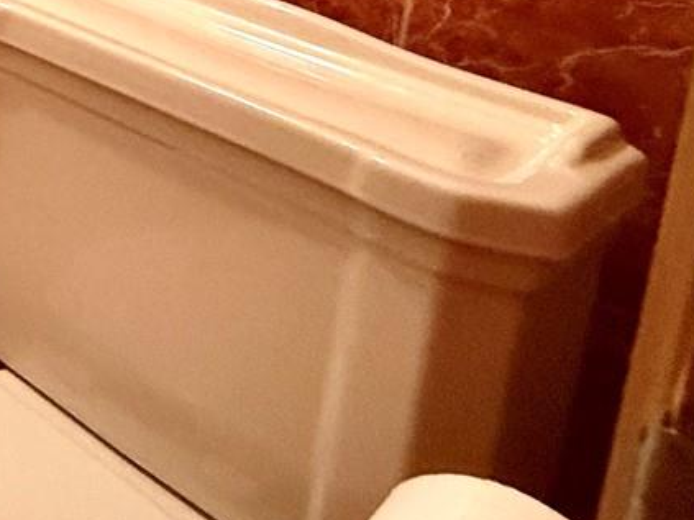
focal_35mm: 53
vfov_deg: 21.9
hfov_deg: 21.8
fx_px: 1062
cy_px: -299
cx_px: -569
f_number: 2.2
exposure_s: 1/60
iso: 320
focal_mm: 2.22
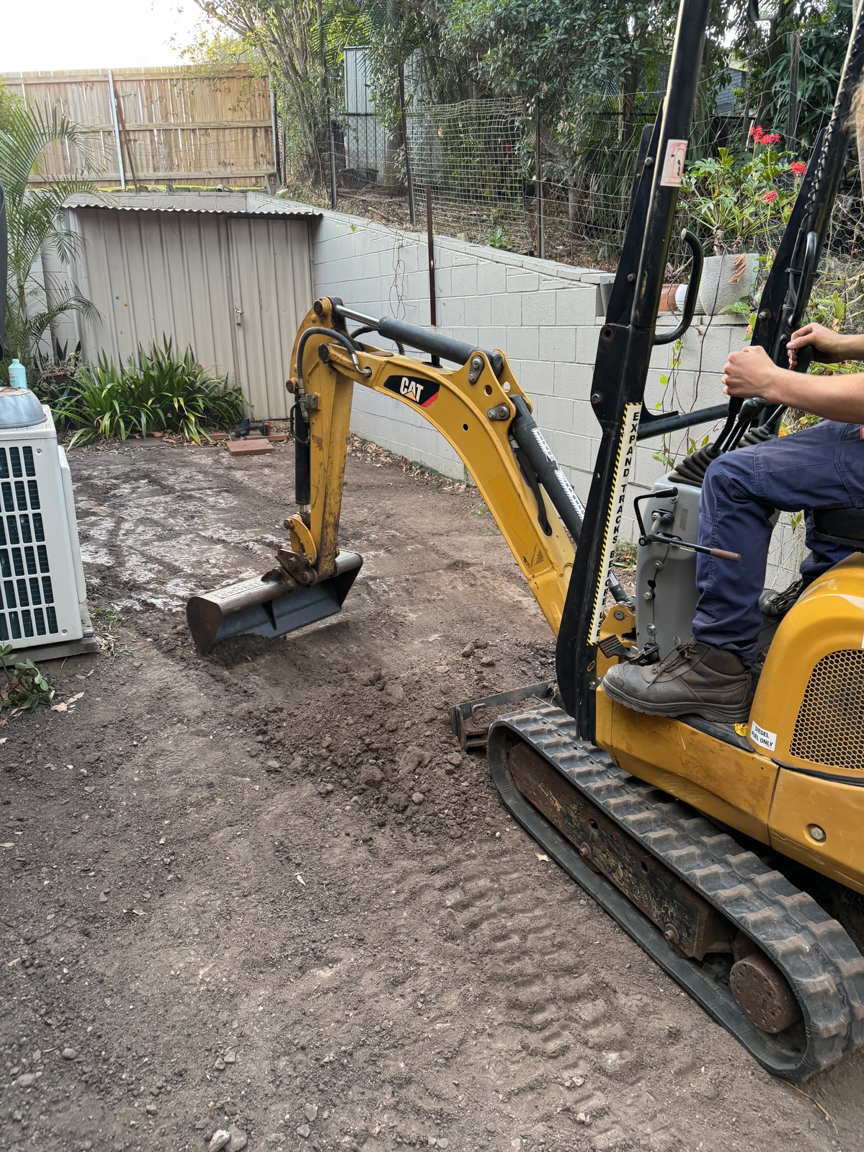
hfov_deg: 56.8
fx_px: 799
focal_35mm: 24
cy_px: 576
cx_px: 432
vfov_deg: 71.6
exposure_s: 1/121
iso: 160
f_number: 1.78
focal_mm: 6.76
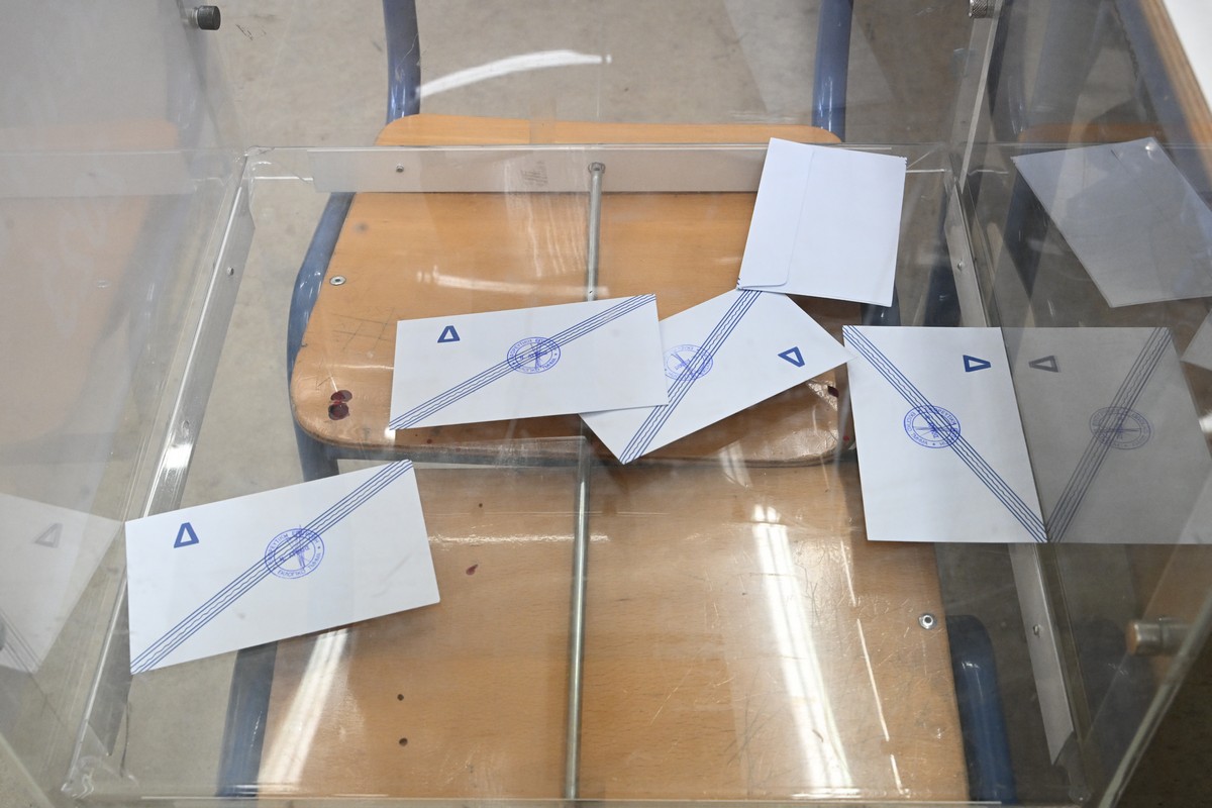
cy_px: 404
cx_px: 606
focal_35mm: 42
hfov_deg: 46.4
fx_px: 1414
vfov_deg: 31.9
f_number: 9
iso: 4000
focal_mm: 42
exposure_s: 1/125
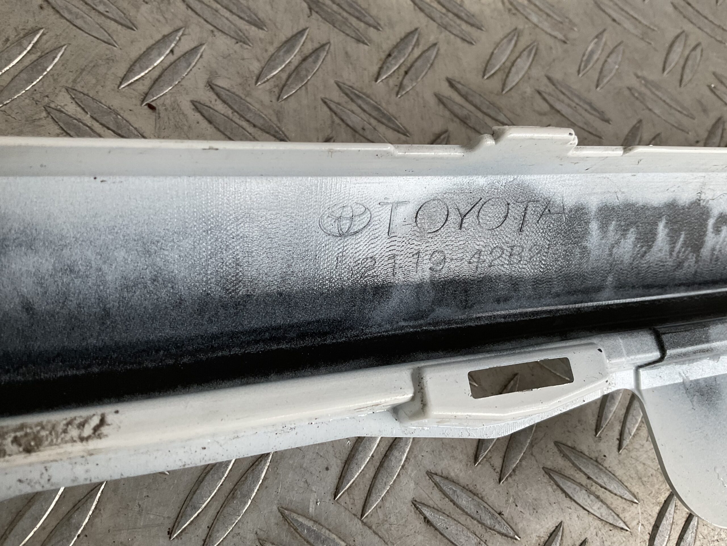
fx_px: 609
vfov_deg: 48.2
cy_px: 273
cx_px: 364
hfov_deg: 61.7
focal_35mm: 29
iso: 64
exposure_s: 1/50
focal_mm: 3
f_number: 1.8
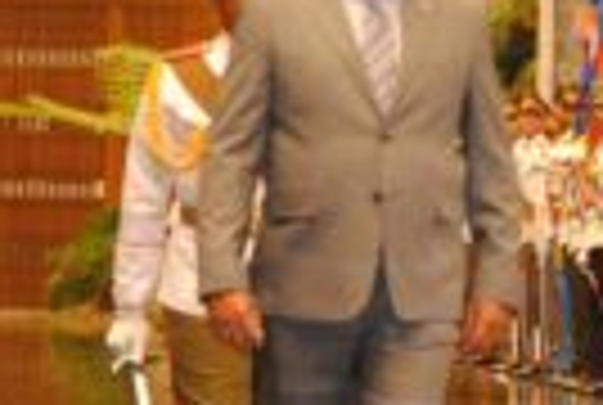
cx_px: 824
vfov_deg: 4.3
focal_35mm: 319
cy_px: 171
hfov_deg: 6.4
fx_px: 5355
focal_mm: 70
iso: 1400
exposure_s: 1/60
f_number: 5.3
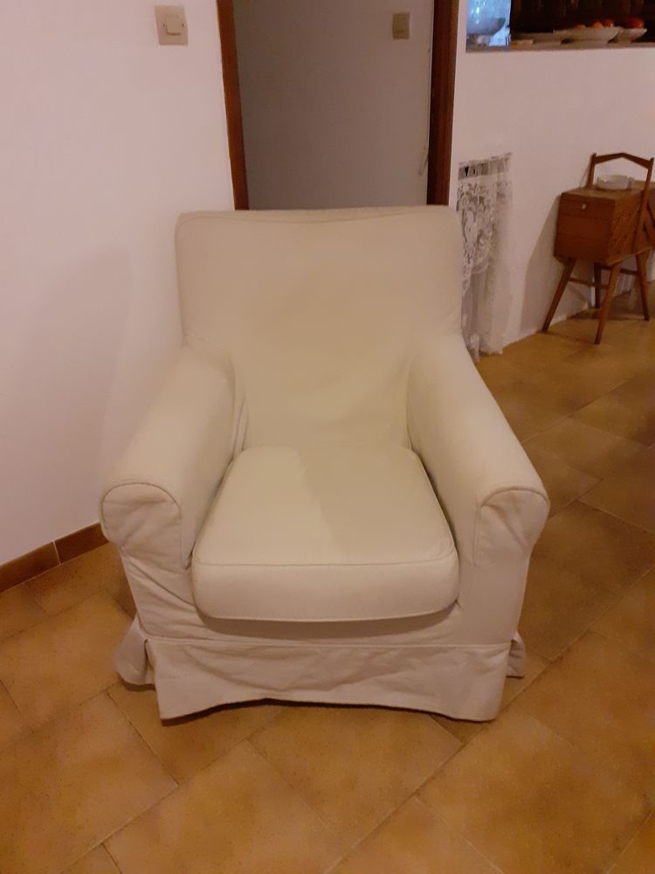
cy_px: 437
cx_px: 328
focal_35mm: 27
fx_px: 681
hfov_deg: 51.4
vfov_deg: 65.3
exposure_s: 1/20
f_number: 1.9
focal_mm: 3.6
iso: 500
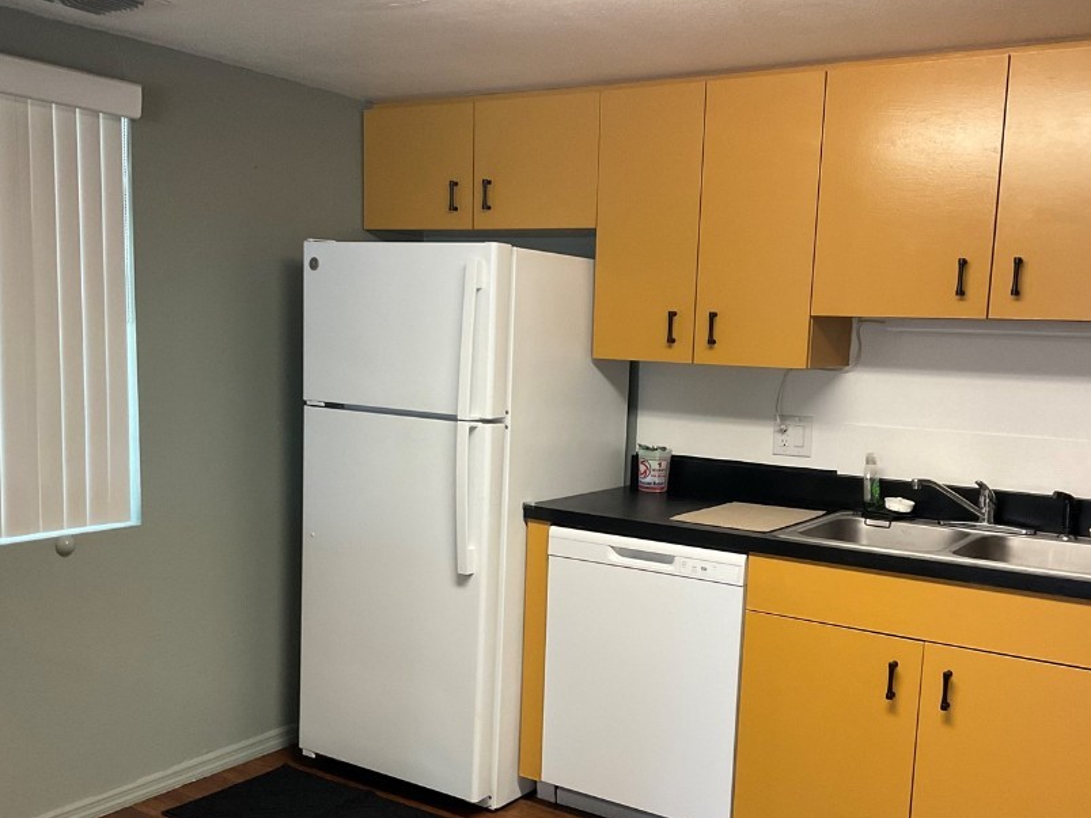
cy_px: 510
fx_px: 1166
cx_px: 587
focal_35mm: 37
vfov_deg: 38.4
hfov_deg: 50.1
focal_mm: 3
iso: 125
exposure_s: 1/60
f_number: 1.8
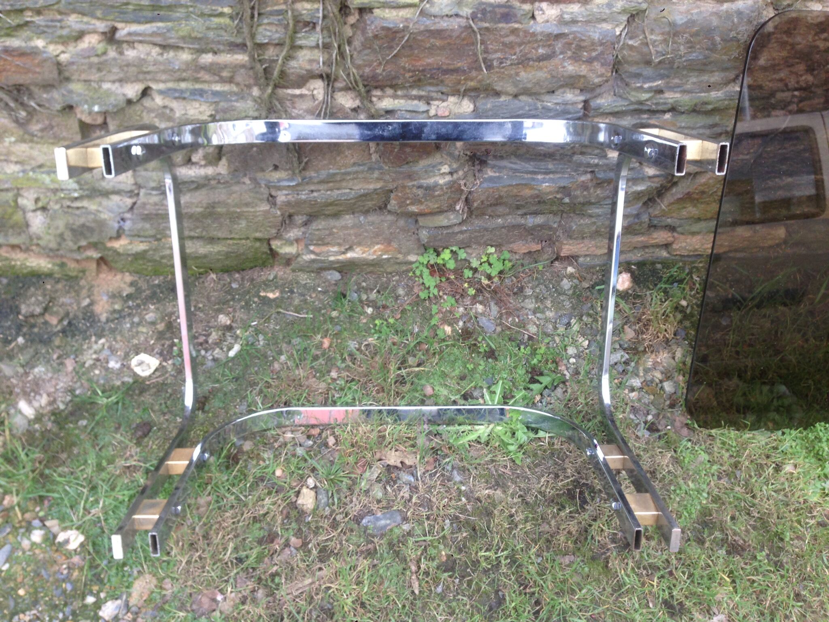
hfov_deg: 55.4
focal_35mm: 33
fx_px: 790
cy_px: 311
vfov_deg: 42.9
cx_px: 414
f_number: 2.4
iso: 64
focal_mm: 4.12
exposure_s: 1/120
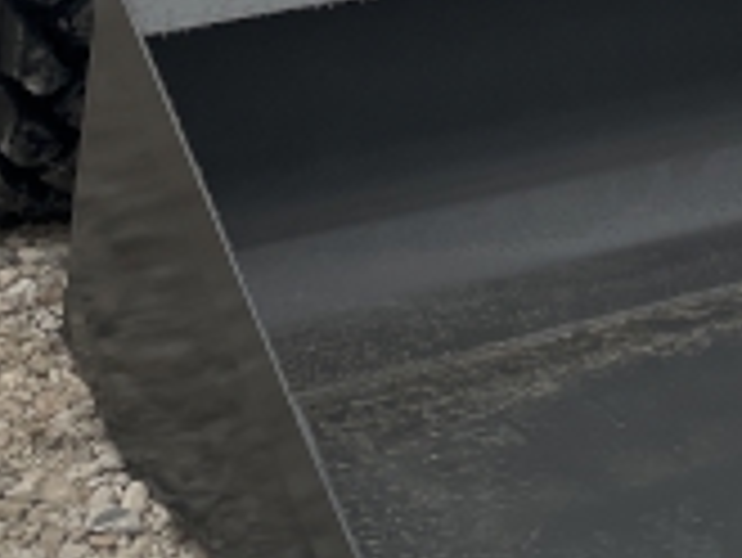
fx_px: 2703
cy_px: -410
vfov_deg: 11.1
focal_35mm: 126
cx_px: 791
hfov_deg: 15.3
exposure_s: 1/281
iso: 32
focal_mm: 4.2
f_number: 1.6
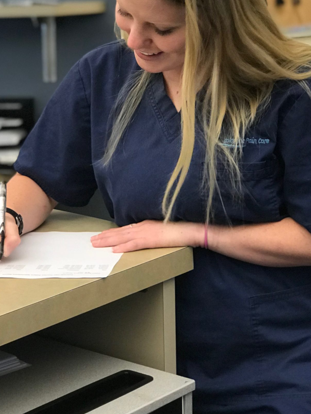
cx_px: 132
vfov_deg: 21.5
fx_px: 1090
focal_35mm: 91
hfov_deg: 16.2
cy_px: 137
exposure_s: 1/60
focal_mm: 6.6
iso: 320
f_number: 2.8
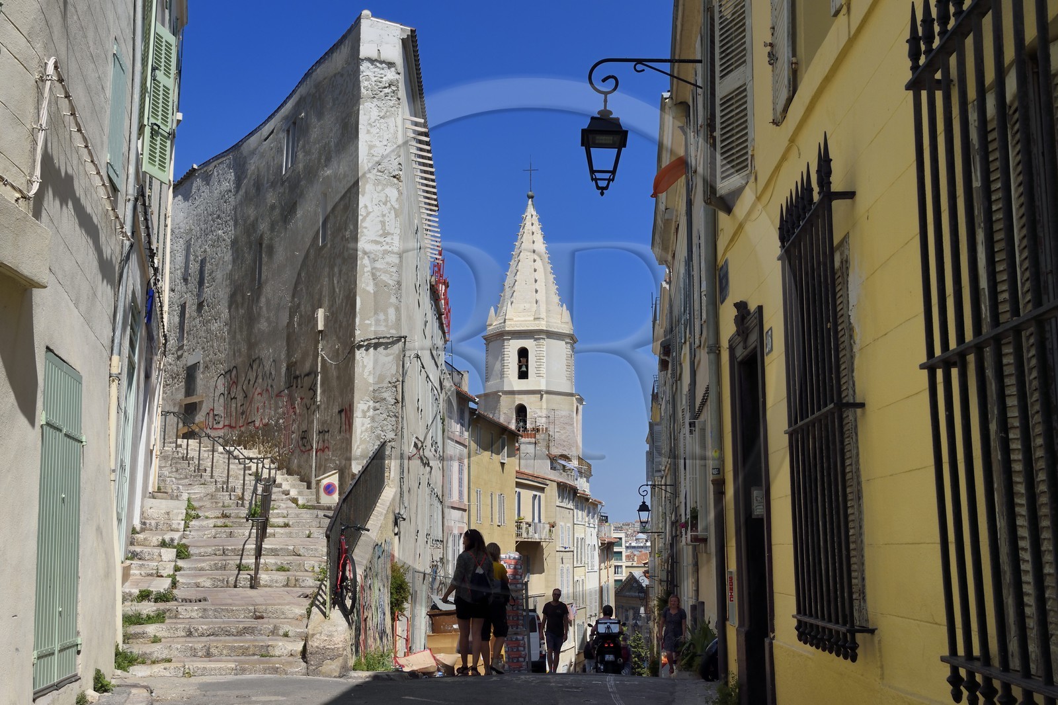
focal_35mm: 38
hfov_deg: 50.7
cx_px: 529
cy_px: 352
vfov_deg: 35.0
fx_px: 1116
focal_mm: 38
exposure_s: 1/320
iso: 200
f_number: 16
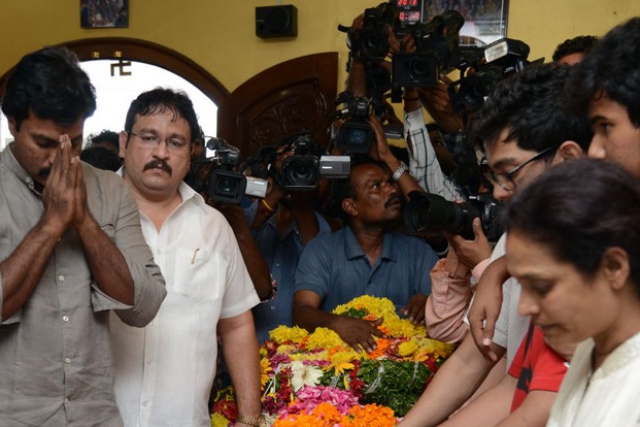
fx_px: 1173
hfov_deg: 30.2
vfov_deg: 20.4
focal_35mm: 66
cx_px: 184
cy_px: 342
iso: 640
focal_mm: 40
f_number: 4.5
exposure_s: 1/125
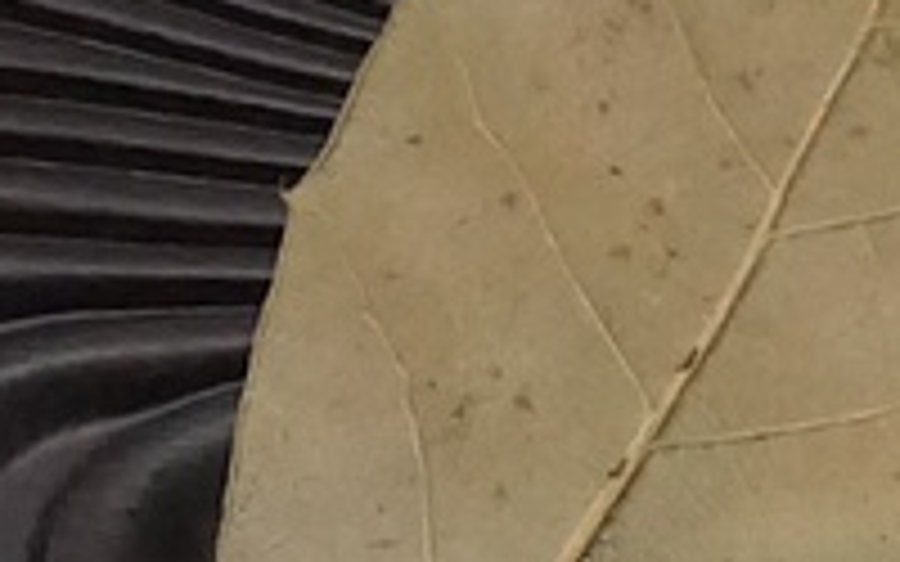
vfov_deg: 3.9
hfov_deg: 6.1
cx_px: 2466
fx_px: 7904
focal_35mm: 322
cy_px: 1787
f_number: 13
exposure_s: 1/160
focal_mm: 33
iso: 4000
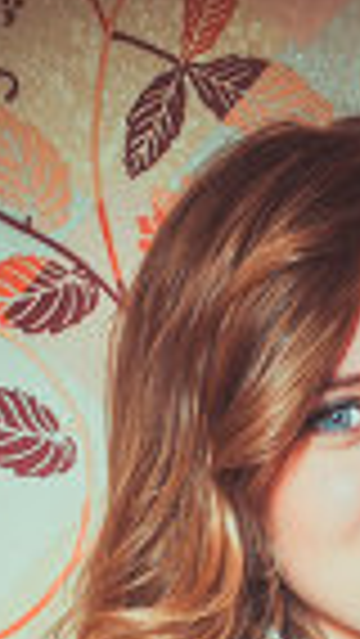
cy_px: 860
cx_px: 376
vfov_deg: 9.8
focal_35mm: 216
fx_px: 3661
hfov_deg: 5.6
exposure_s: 1/25
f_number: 5
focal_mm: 50
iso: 400
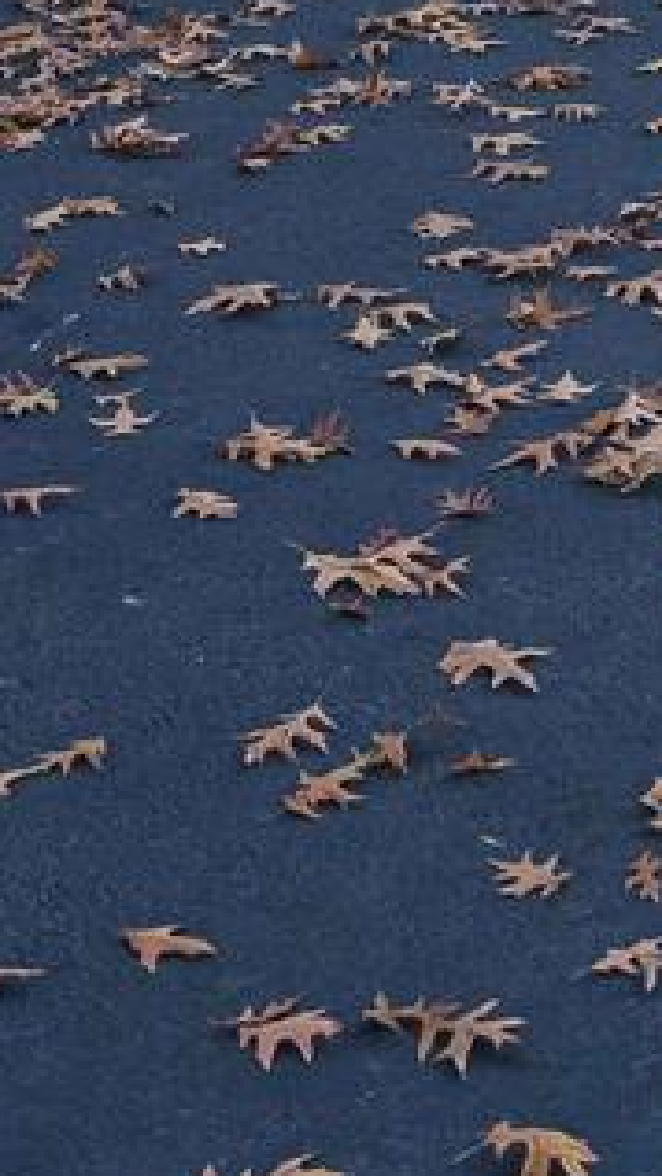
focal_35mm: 108
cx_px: 473
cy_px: -982
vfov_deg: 16.4
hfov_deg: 11.2
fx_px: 3369
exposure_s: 1/2000
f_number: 8
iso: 320
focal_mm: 16
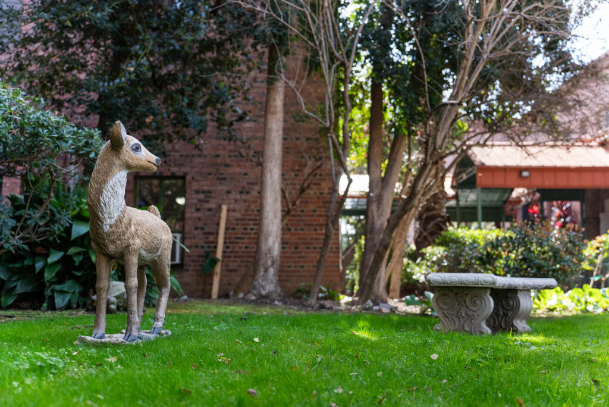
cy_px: 204
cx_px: 304
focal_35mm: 36
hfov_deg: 53.1
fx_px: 609
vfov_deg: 36.9
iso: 250
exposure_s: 1/400
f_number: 2.8
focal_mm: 36
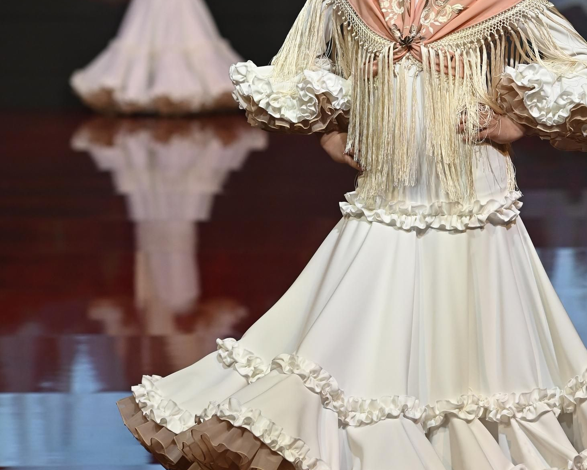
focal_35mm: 187
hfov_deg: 10.3
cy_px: 210
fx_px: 3249
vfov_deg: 8.3
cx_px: 341
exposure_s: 1/800
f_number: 4.5
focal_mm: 112
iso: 2000
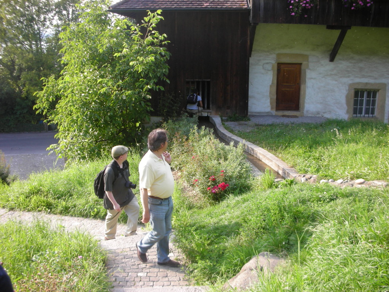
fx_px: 393
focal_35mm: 35
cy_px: 146
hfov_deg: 52.6
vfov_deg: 40.7
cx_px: 194
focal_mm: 5.8
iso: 50
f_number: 3
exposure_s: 1/64.2
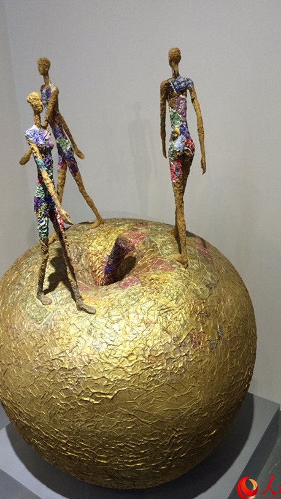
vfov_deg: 61.0
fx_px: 424
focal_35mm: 32
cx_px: 122
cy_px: 251
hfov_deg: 36.6
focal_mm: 4.15
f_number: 2.2
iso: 64
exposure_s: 1/30
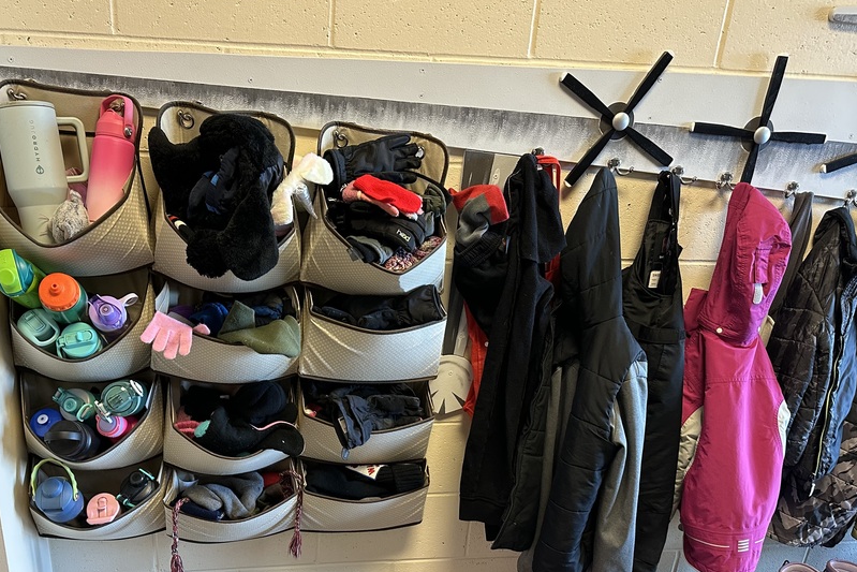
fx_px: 762
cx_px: 360
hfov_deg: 58.4
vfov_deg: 40.4
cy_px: 404
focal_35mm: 32
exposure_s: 1/60
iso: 320
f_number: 1.78
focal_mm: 6.86
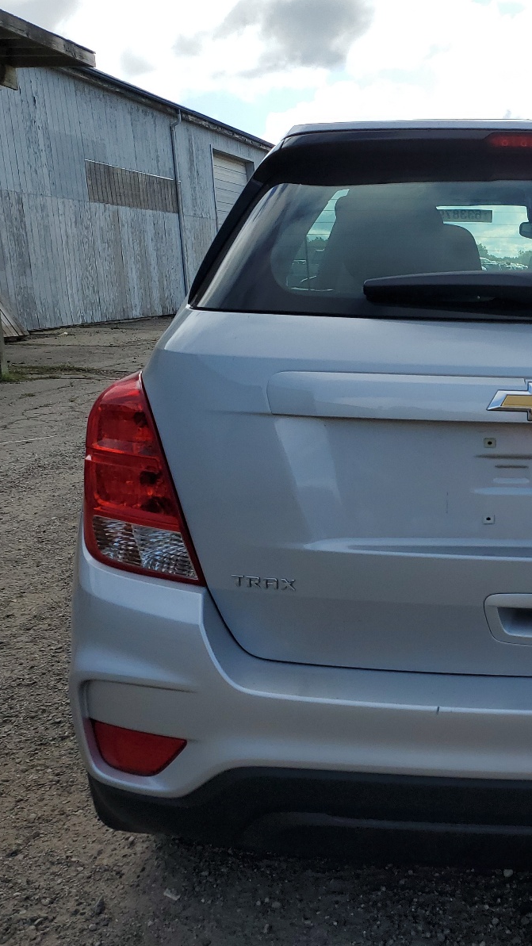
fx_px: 953
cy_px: 473
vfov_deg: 52.8
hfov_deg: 28.7
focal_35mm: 38
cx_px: 564
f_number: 1.5
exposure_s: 1/5000
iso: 50
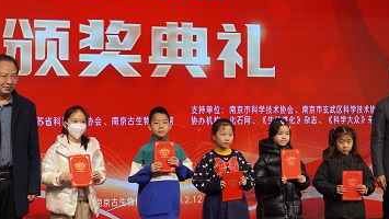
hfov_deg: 27.5
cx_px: 187
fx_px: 795
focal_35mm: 77
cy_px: 97
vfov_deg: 15.7
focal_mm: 30
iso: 500
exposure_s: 1/160
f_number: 4
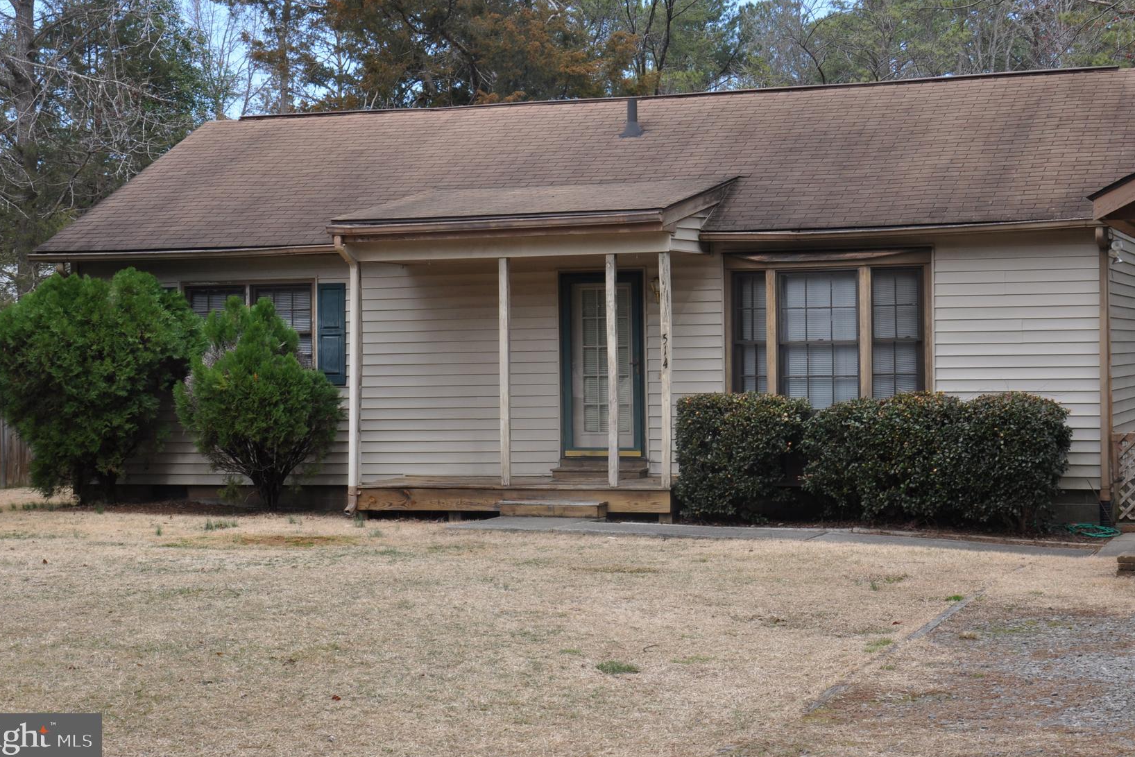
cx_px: 659
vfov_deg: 20.7
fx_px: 2069
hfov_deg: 30.6
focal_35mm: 66
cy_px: 291
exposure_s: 1/125
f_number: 11
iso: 200
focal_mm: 35
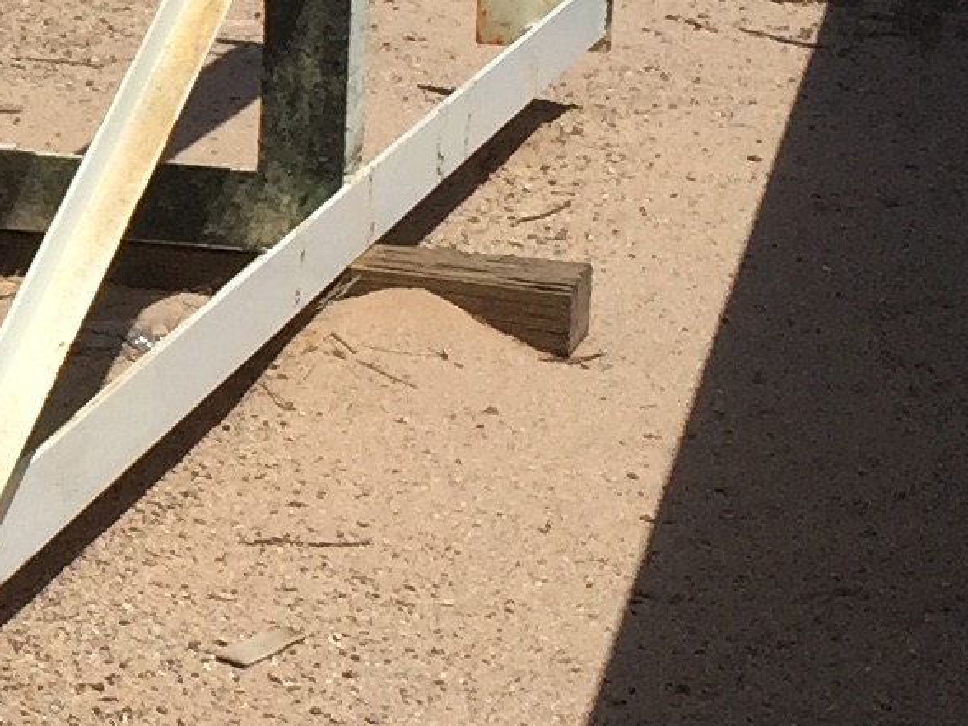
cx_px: -1049
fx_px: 4502
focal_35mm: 161
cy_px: 198
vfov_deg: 9.2
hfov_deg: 11.0
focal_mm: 4.15
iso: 32
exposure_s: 1/4405
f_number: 2.2
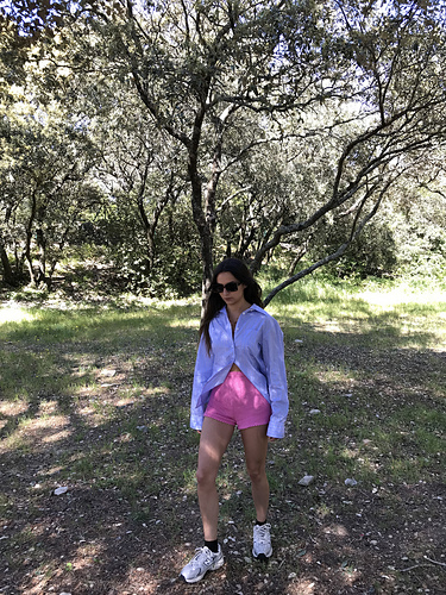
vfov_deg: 63.4
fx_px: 481
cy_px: 298
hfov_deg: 49.7
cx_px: 223
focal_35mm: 28
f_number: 1.8
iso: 20
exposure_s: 1/114
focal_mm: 3.99
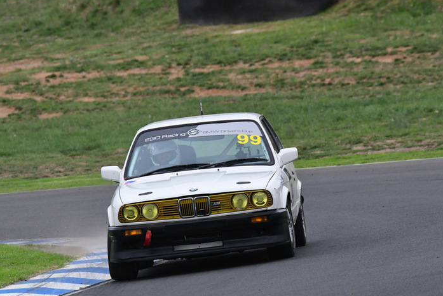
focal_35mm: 689
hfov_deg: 3.0
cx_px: 253
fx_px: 8480
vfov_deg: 2.0
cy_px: 132
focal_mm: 400
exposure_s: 1/640
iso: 2000
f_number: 10
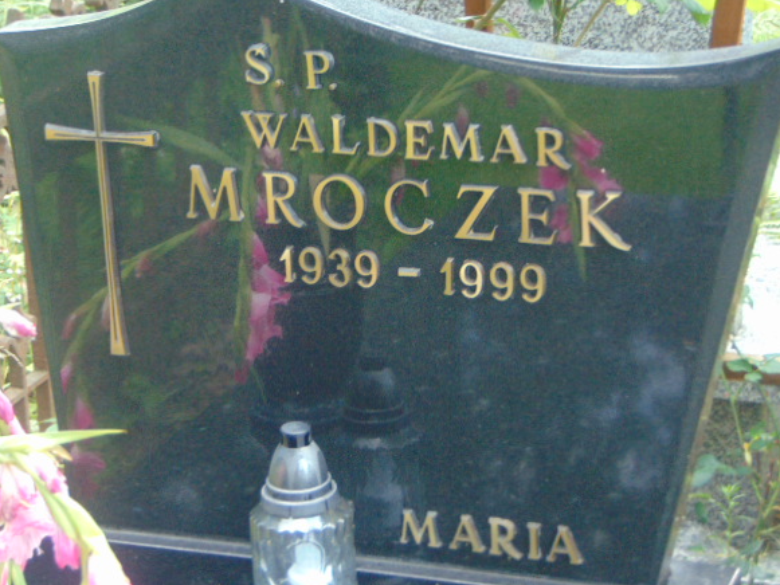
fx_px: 2682
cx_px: 380
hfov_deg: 16.5
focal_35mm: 119
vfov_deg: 12.5
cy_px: 278
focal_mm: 19.4
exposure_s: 1/80
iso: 250
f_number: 3.9
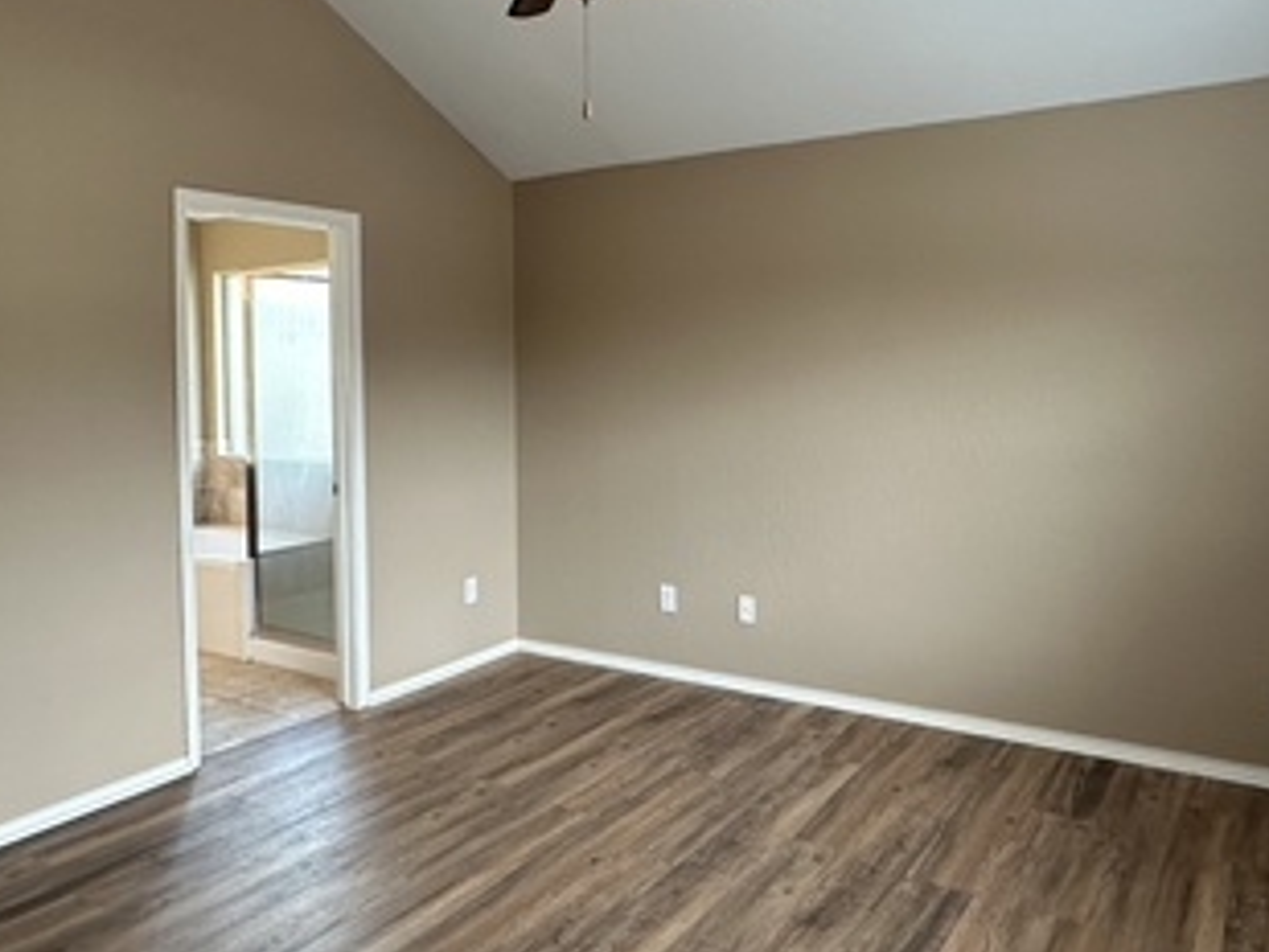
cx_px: 595
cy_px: 402
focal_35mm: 29
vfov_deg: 48.1
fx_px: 1064
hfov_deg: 61.6
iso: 200
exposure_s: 1/120
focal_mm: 2.22
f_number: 2.2
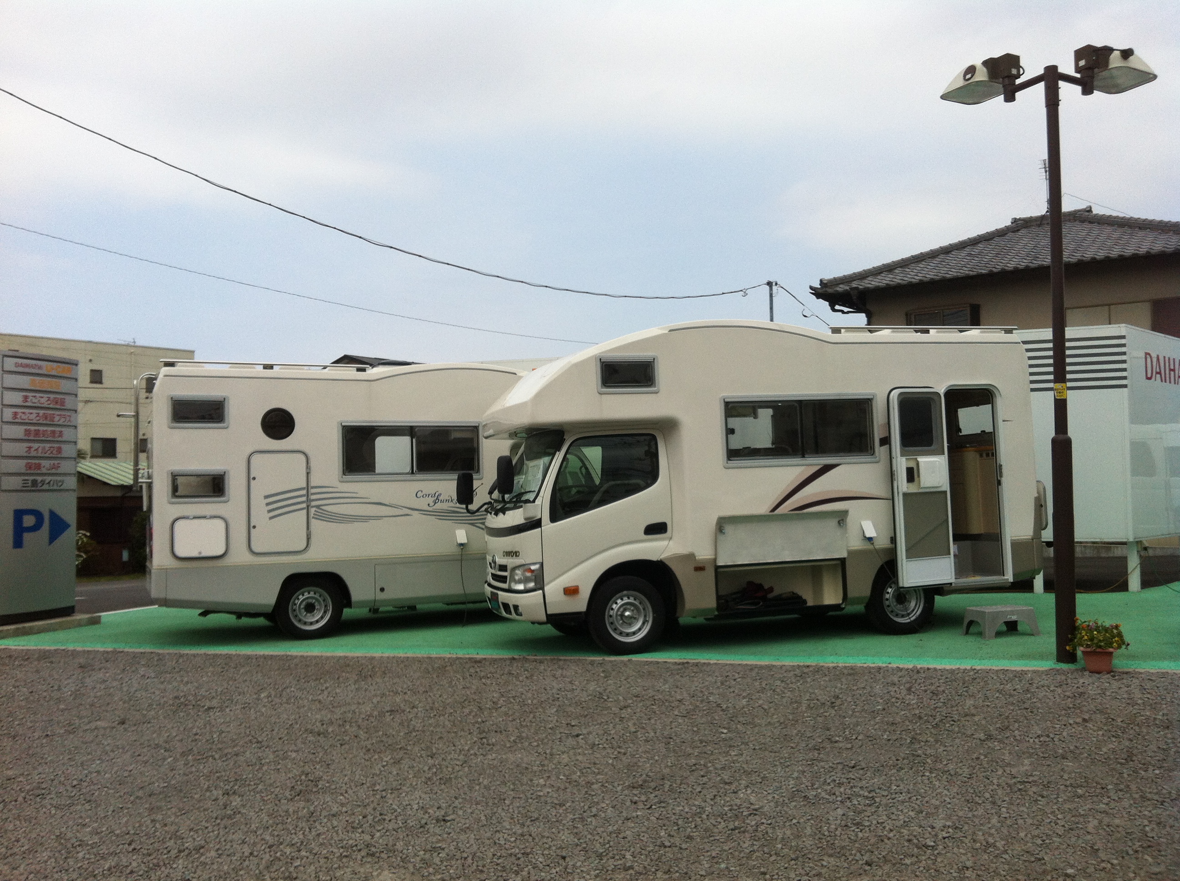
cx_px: 590
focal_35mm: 35
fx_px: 1191
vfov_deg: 40.6
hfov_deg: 52.7
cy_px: 440
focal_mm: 3.85
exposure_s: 1/1774
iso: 80
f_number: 2.8
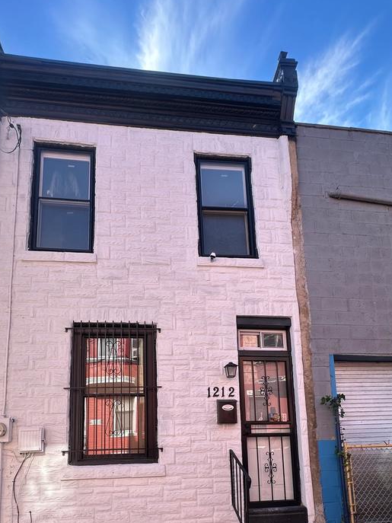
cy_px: 390
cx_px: 186
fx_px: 332
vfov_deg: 71.4
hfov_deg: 61.0
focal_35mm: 22
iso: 40
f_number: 2.2
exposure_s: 1/698
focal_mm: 2.22
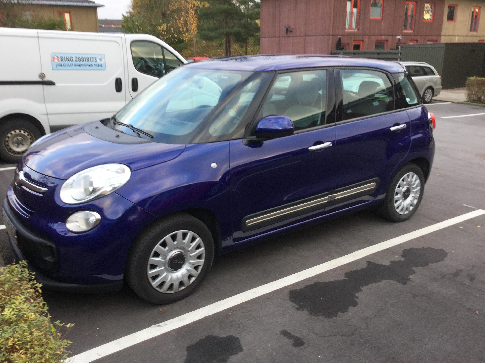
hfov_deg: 58.4
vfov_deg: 45.4
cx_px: 242
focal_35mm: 31
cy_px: 182
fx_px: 434
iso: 25
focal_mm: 3.3
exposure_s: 1/50
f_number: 2.4
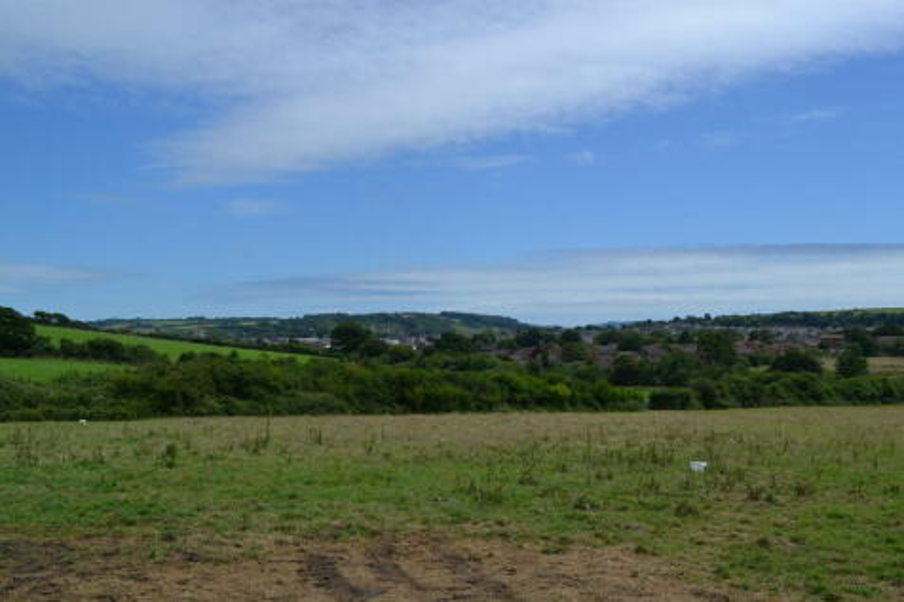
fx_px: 904
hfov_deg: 53.1
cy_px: 301
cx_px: 452
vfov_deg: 36.8
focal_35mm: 36
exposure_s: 1/250
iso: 100
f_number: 8
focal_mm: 24
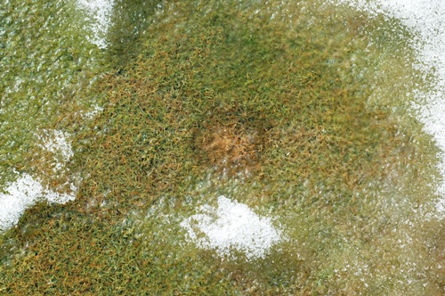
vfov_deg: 15.1
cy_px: 148
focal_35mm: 90
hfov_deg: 22.6
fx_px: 1111
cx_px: 222
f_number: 8
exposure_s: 1/250
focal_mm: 60
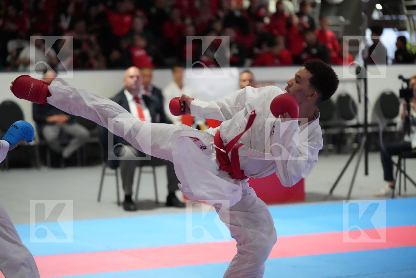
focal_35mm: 127
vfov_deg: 10.8
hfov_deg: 16.1
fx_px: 1467
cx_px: 208
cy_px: 139
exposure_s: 1/800
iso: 12800
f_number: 2.8
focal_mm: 127
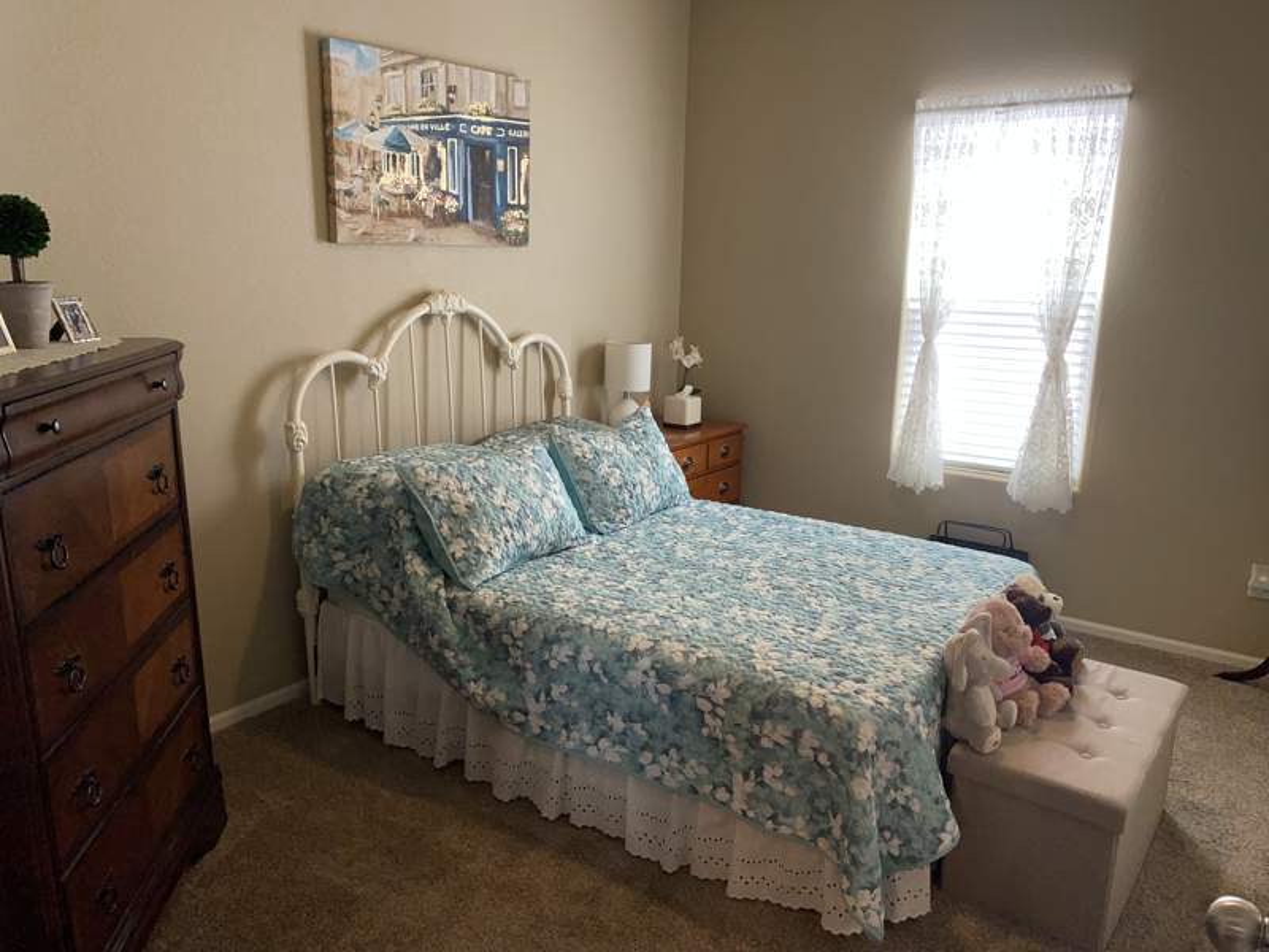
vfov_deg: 53.1
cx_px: 634
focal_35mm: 26
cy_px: 476
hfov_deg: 67.3
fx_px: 953
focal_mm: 4.25
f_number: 1.8
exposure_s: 1/48
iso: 32
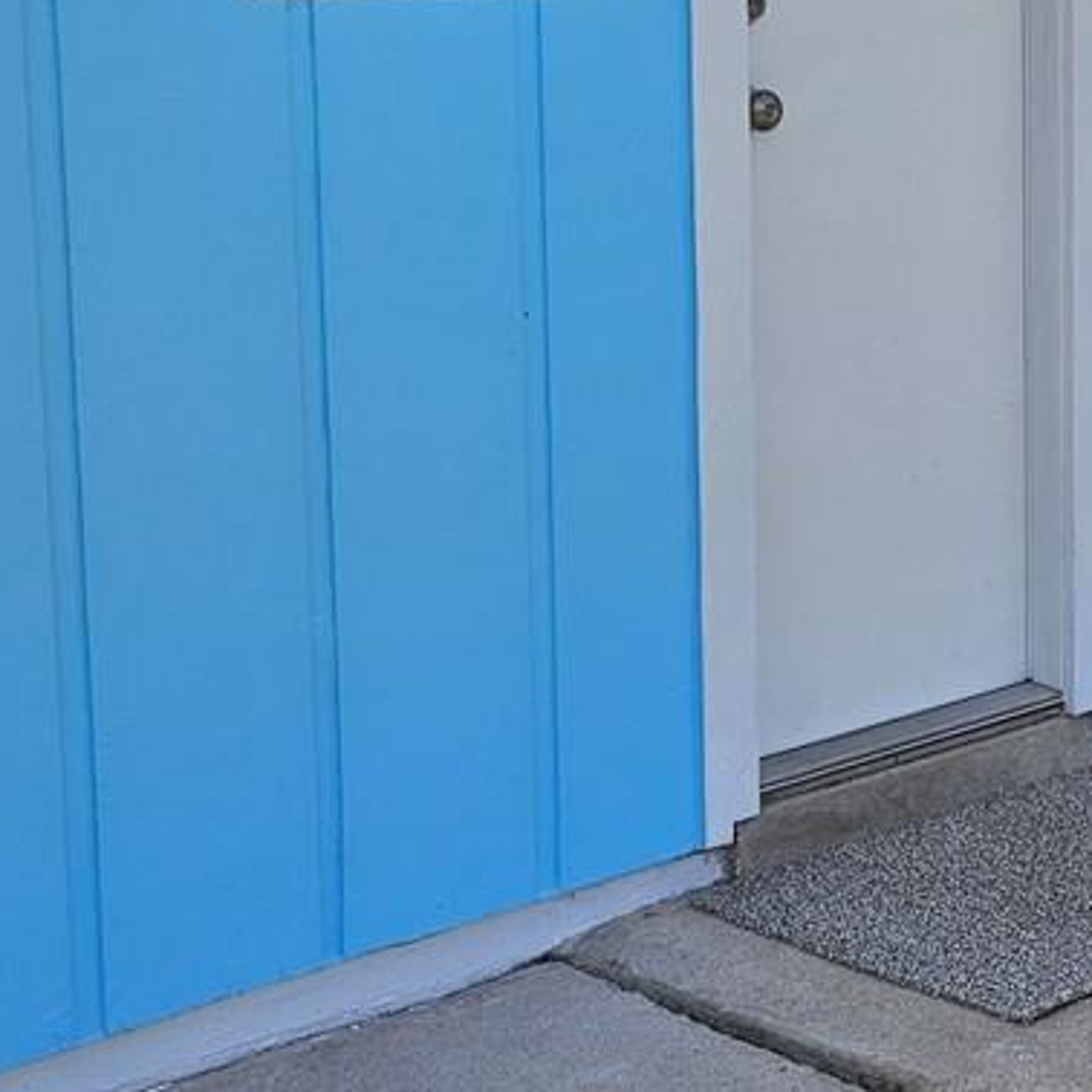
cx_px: 1361
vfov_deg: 20.0
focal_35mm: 86
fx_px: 3069
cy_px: 289
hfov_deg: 18.9
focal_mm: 5.4
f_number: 1.8
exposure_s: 1/1728
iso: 25
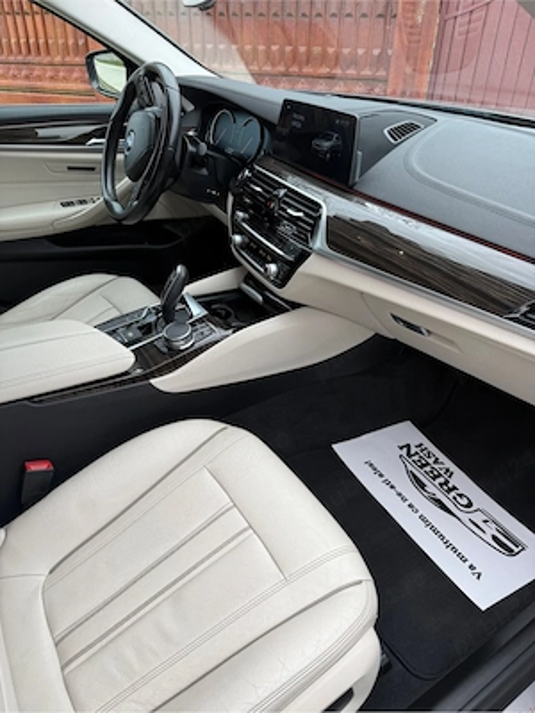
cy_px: 356
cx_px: 268
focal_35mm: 24
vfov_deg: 71.6
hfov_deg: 56.8
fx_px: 495
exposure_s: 1/133
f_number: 1.78
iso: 64
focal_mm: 6.76
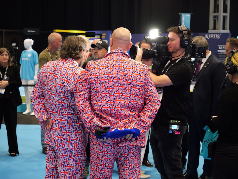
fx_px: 482
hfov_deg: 27.8
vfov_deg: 21.0
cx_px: 119
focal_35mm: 70
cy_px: 90
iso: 3200
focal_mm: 35
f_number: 2.8
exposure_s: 1/50
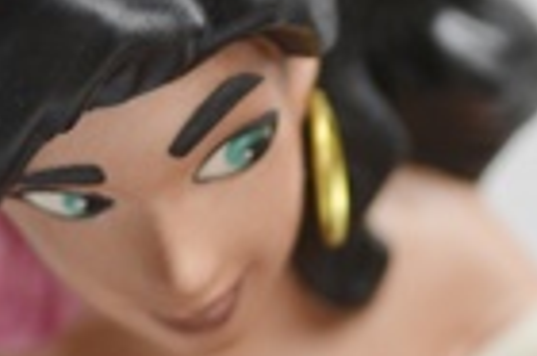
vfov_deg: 5.1
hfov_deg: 7.6
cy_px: 413
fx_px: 4023
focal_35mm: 270
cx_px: 556
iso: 360
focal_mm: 42
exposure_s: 1/125
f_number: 5.6
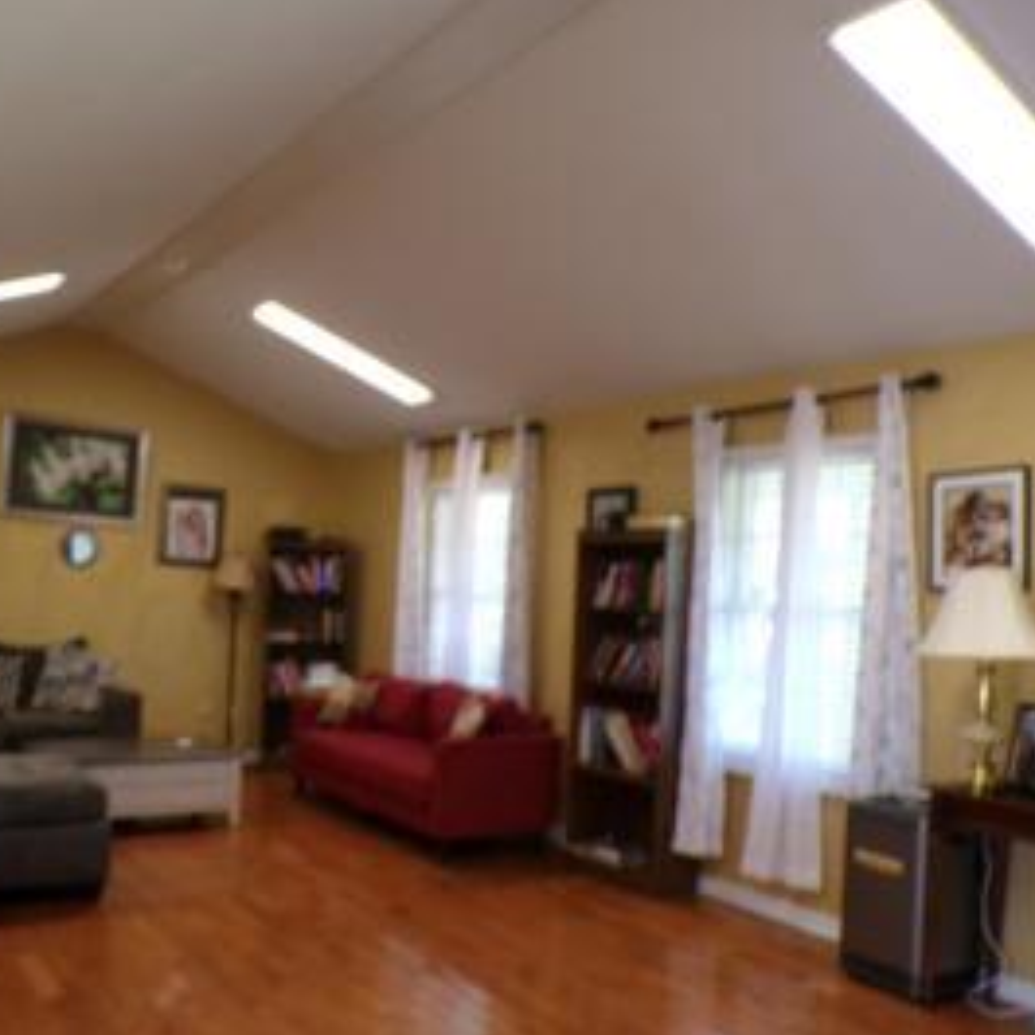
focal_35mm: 32
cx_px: 348
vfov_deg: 51.0
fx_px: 1082
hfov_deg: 50.2
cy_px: 574
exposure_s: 1/20
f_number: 3
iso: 200
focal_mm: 4.3
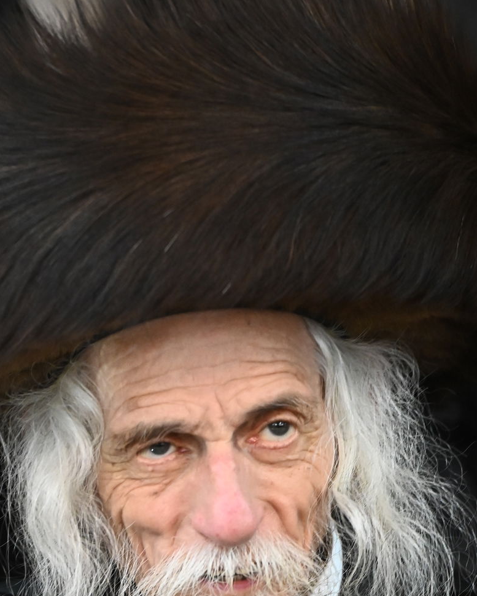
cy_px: 536
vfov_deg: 4.8
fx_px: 7163
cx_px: 212
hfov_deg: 3.8
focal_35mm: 406
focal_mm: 200
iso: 5000
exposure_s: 1/250
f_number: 4.5
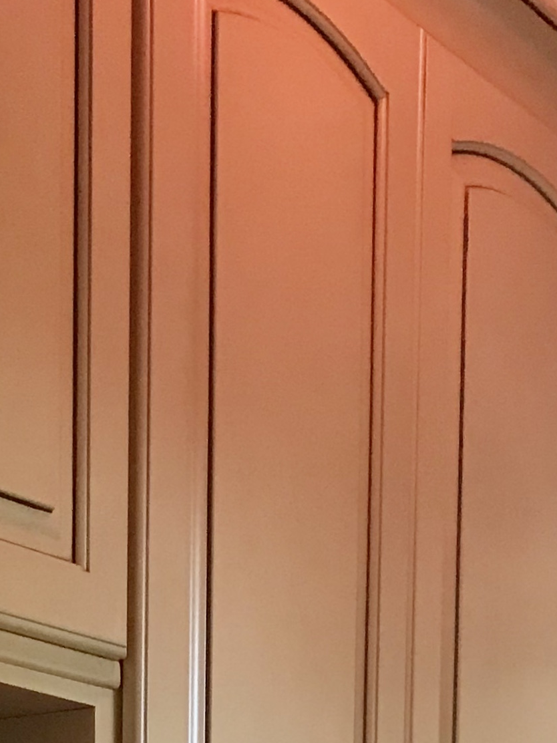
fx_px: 2124
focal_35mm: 99
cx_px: 208
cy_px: 1294
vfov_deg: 16.8
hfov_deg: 14.9
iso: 50
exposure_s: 1/15
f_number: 1.8
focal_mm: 3.99
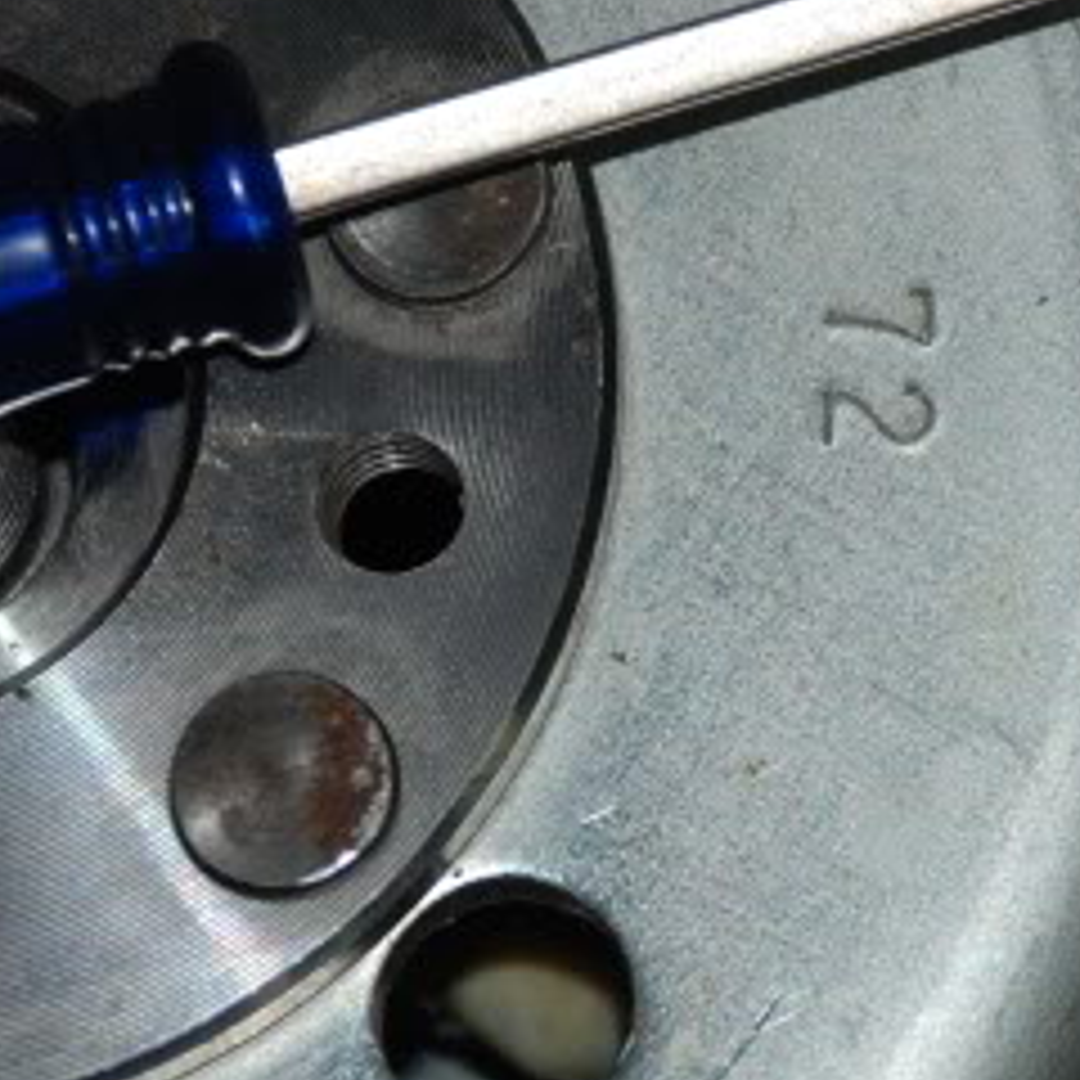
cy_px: 569
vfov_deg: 3.2
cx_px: 1001
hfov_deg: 3.2
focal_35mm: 544
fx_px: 19202
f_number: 5.6
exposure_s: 1/60
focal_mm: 100
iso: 200
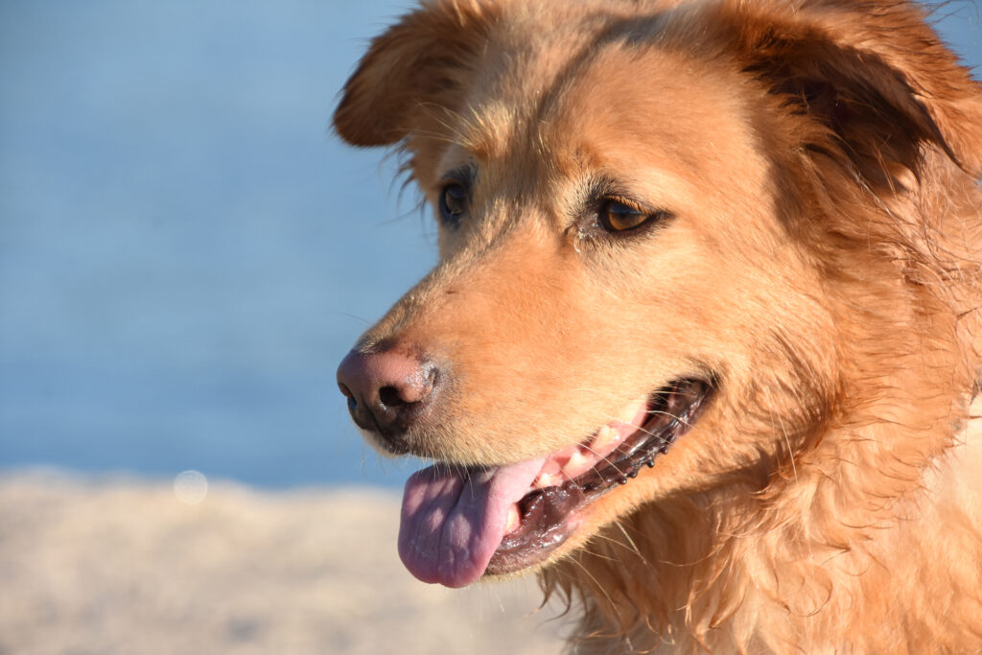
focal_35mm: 240
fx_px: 6547
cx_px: 491
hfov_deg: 8.6
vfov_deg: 5.7
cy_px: 328
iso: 640
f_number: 10
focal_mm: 160
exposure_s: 1/800
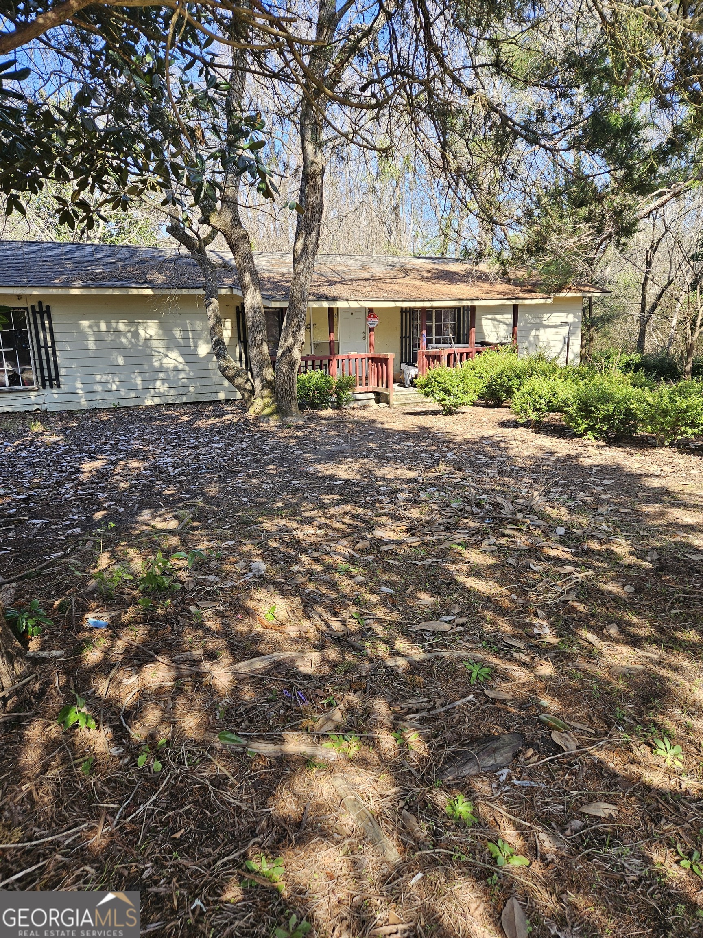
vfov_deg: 73.9
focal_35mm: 23
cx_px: 352
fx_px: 623
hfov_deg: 58.9
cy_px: 469
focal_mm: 5.4
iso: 25
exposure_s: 1/242
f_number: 1.8
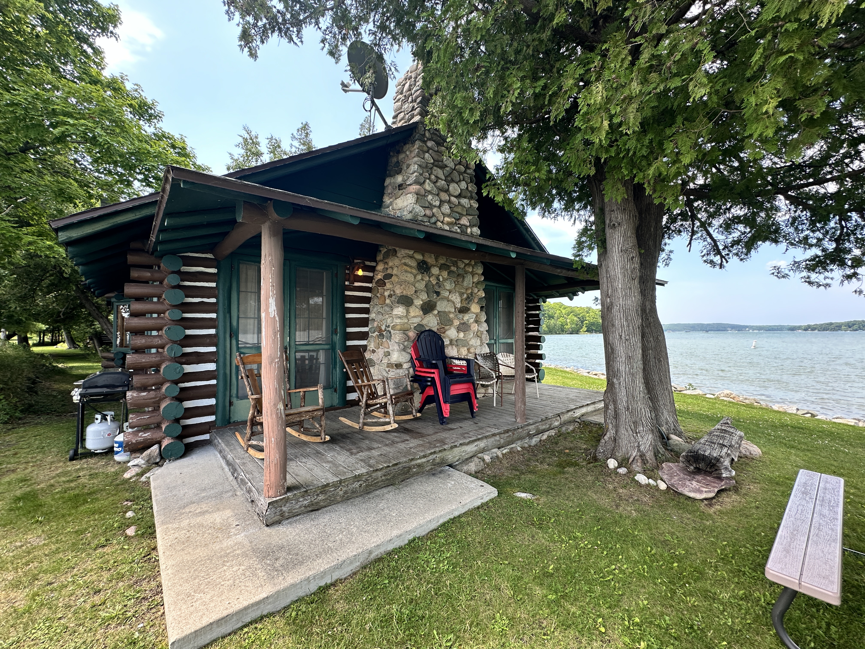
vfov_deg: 85.7
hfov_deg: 102.1
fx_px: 350
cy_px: 324
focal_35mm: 14
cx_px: 432
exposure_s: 1/201
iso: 40
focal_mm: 2.22
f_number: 2.2
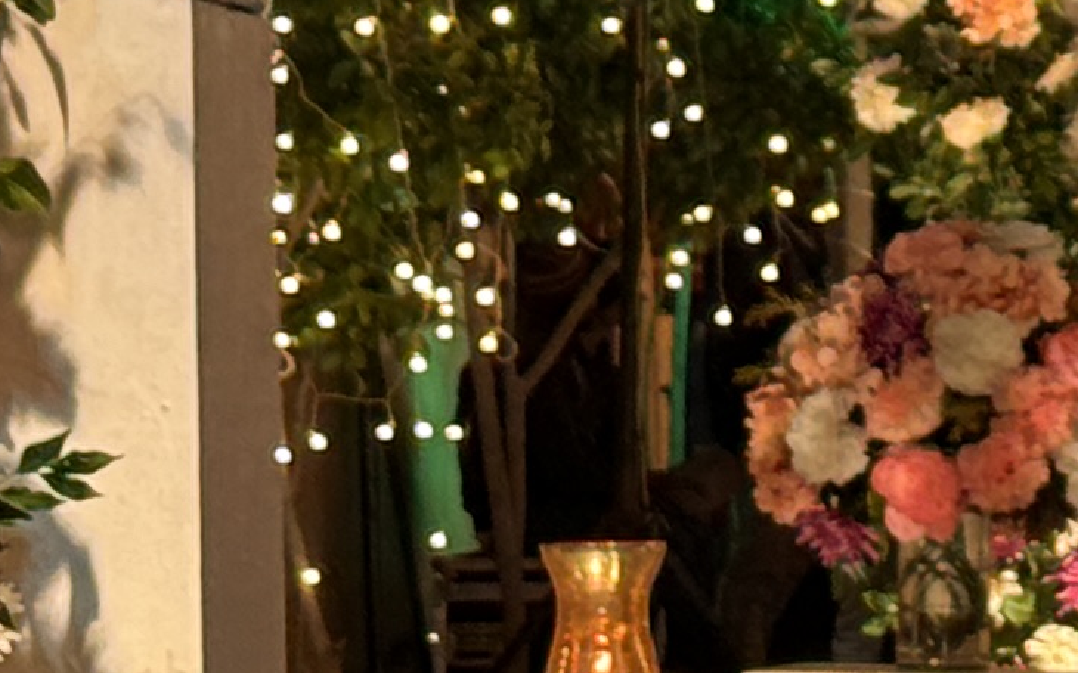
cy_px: -170
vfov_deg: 4.7
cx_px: 1692
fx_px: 8254
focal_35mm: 281
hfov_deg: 7.3
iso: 64
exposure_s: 1/50
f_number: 1.78
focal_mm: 6.76
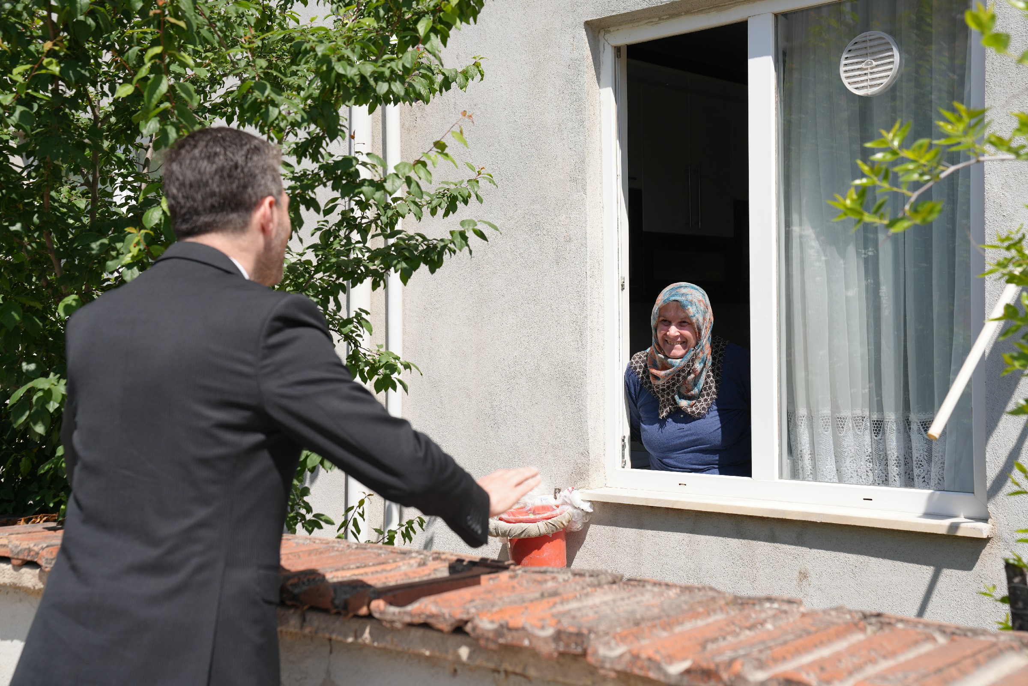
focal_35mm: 48
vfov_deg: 28.1
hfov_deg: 41.1
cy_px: 343
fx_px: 1371
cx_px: 514
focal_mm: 48
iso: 100
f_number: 4.5
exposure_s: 1/640
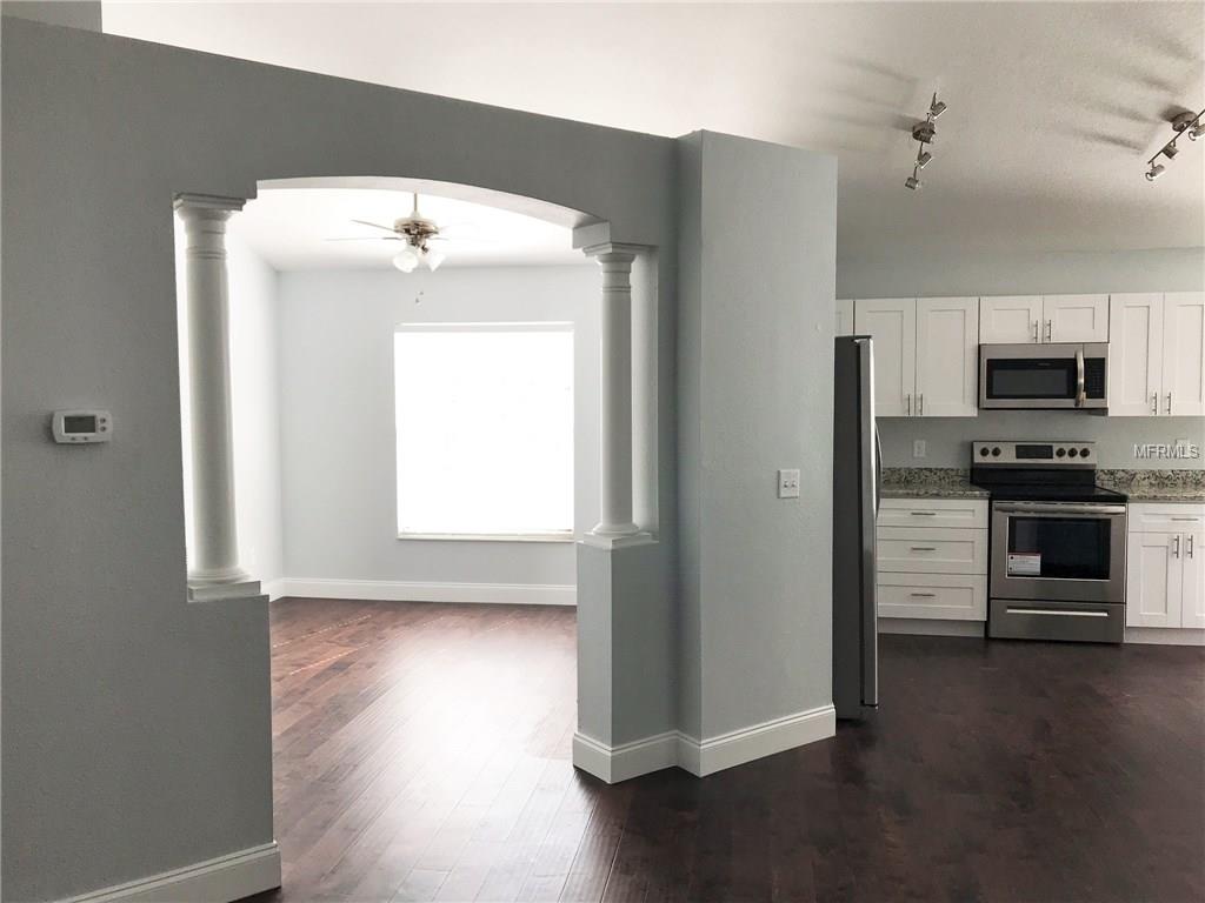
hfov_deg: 63.4
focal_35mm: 28
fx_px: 975
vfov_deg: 49.7
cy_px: 452
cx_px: 602
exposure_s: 1/120
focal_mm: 3.99
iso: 25
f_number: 1.8
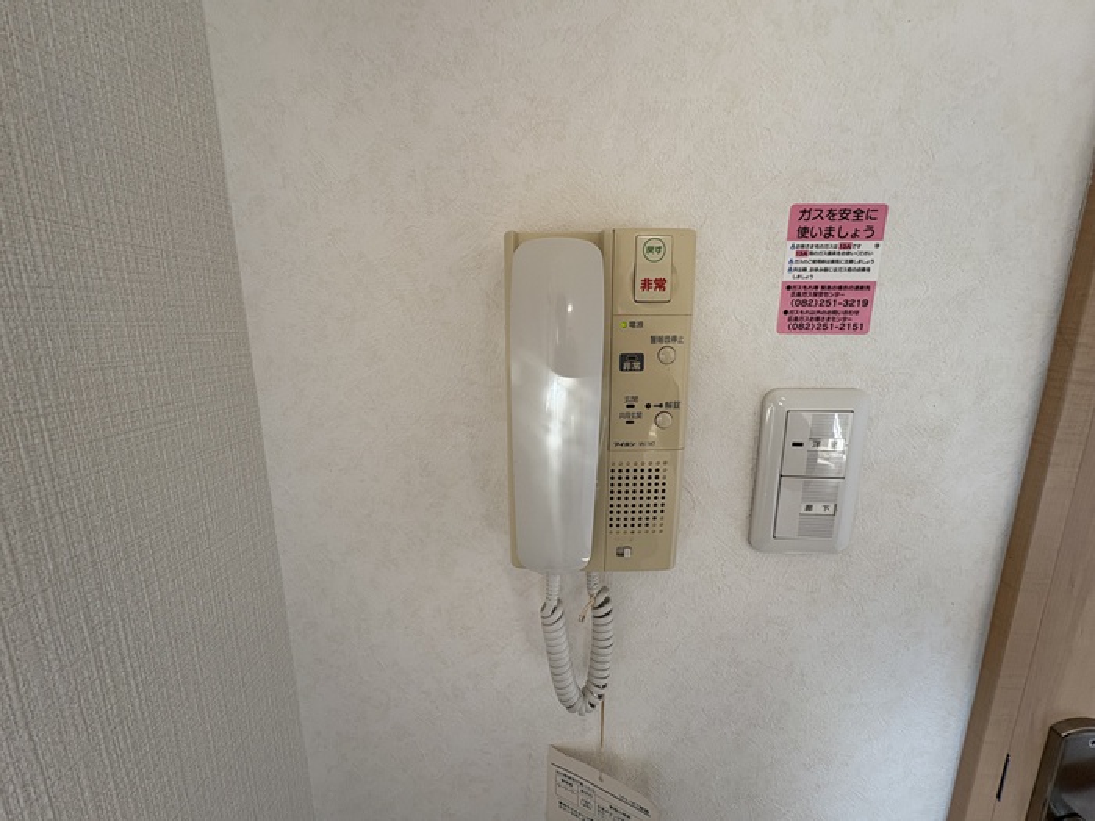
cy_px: 410
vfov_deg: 85.7
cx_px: 548
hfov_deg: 102.1
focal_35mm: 14
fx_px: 443
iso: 50
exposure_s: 1/99
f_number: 2.2
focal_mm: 2.22
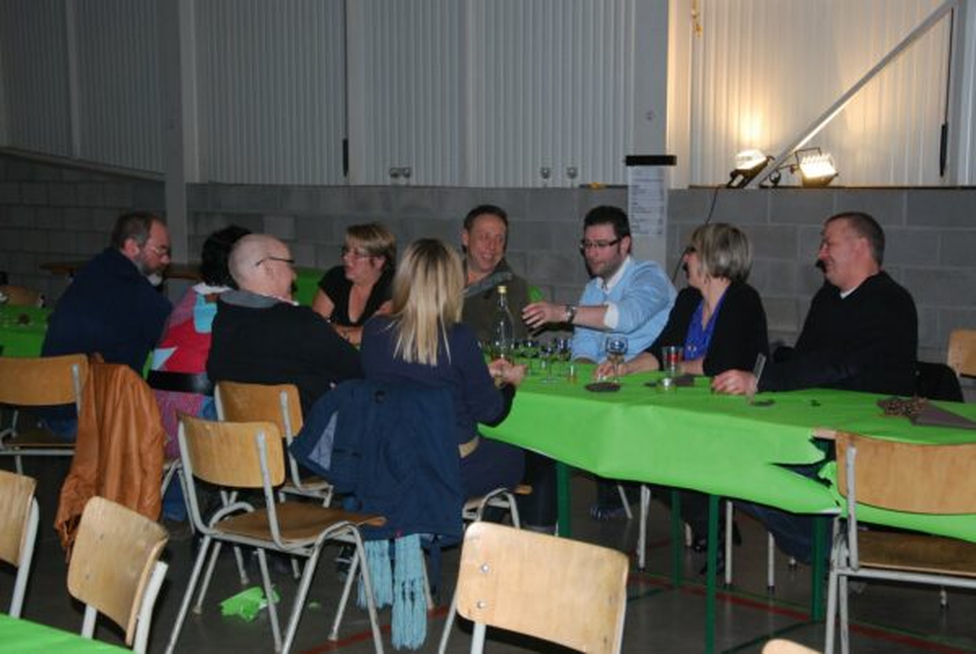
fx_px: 1548
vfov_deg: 23.9
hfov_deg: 35.0
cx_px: 488
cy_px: 327
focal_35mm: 57
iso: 500
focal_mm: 38
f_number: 4.5
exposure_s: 1/60
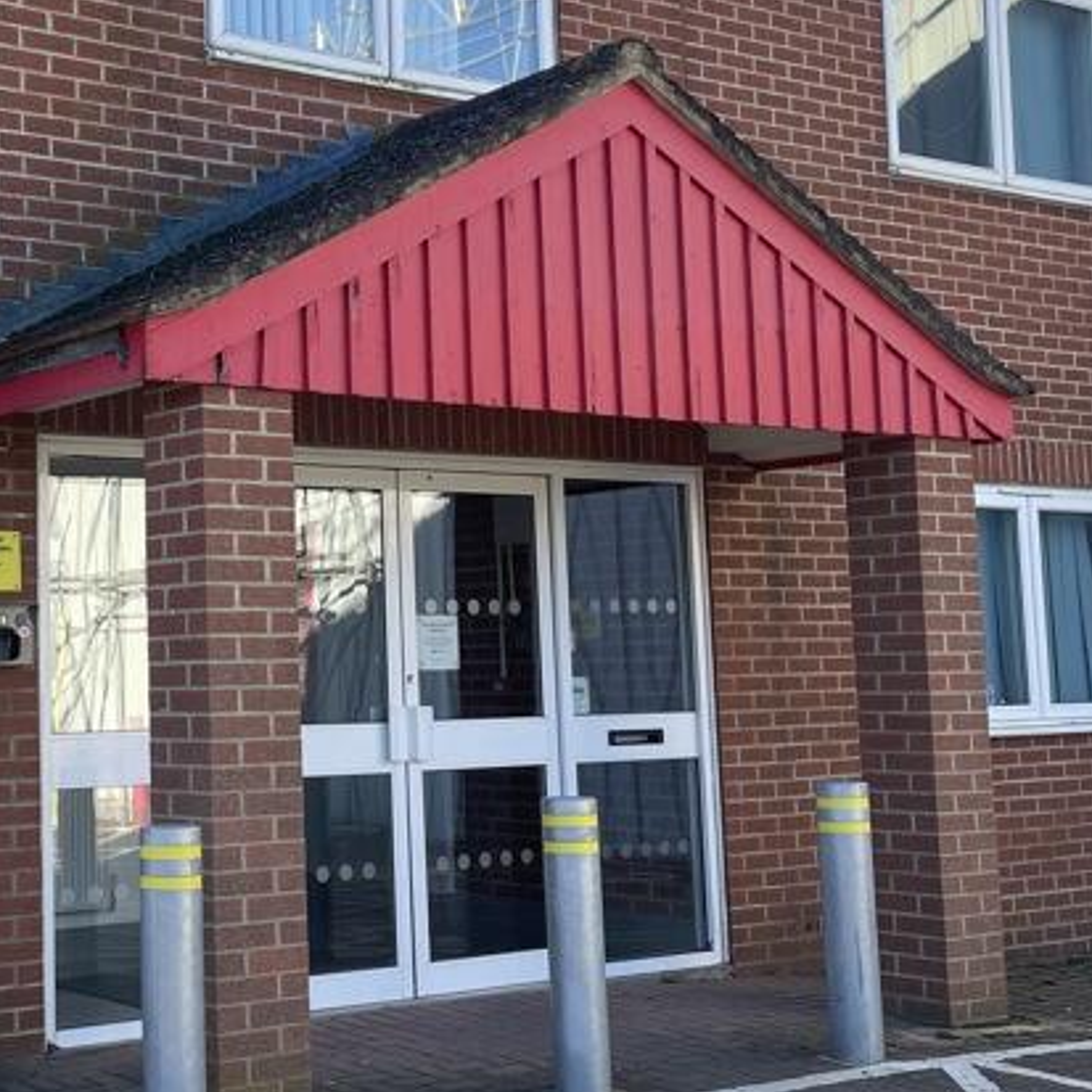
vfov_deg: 30.0
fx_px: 2034
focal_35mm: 57
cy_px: 479
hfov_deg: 28.9
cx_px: 119
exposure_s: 1/561
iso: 32
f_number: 1.6
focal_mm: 4.2
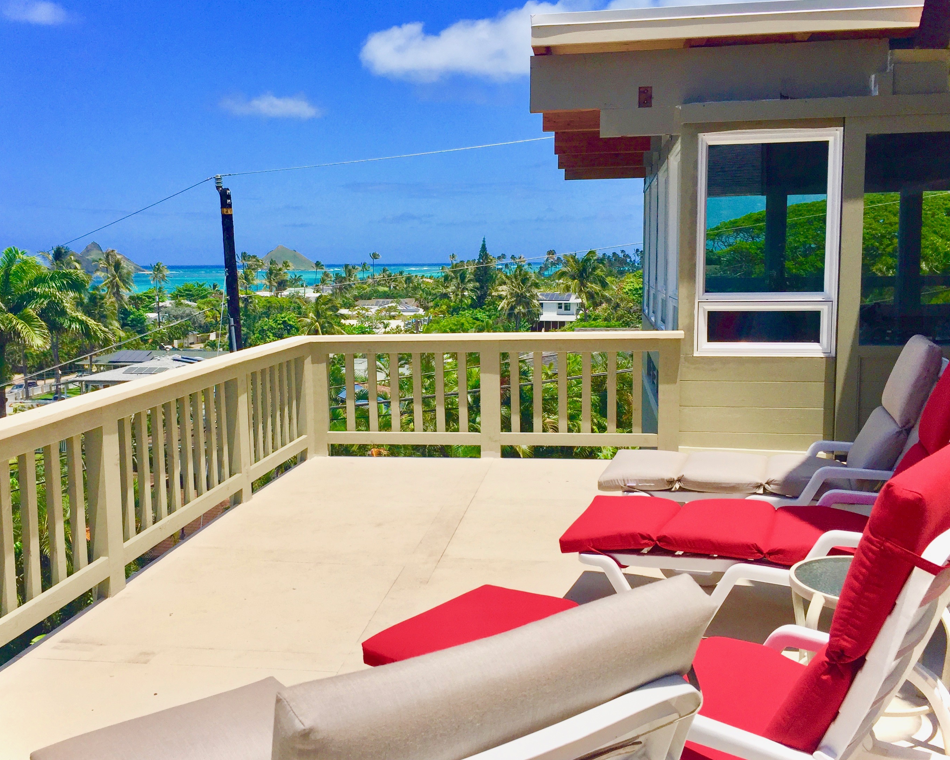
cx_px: 422
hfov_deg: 52.7
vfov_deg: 43.4
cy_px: 378
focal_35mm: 34
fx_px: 956
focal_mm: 4.15
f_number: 2.2
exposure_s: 1/4405
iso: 32
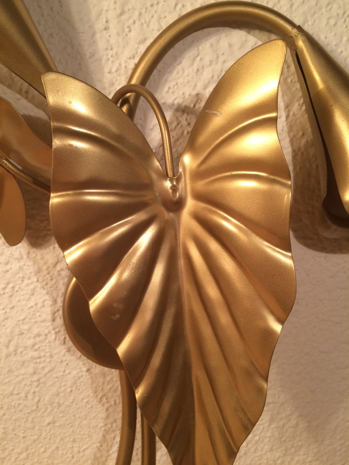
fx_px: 390
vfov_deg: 61.7
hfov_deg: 48.2
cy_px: 232
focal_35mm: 29
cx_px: 174
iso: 50
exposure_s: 1/33
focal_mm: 4.15
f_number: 2.2
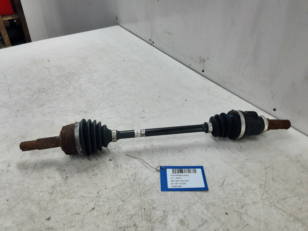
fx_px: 240
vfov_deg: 51.4
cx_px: 154
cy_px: 116
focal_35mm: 27
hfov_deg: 65.3
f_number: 1.9
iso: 50
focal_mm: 2.91
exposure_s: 1/50
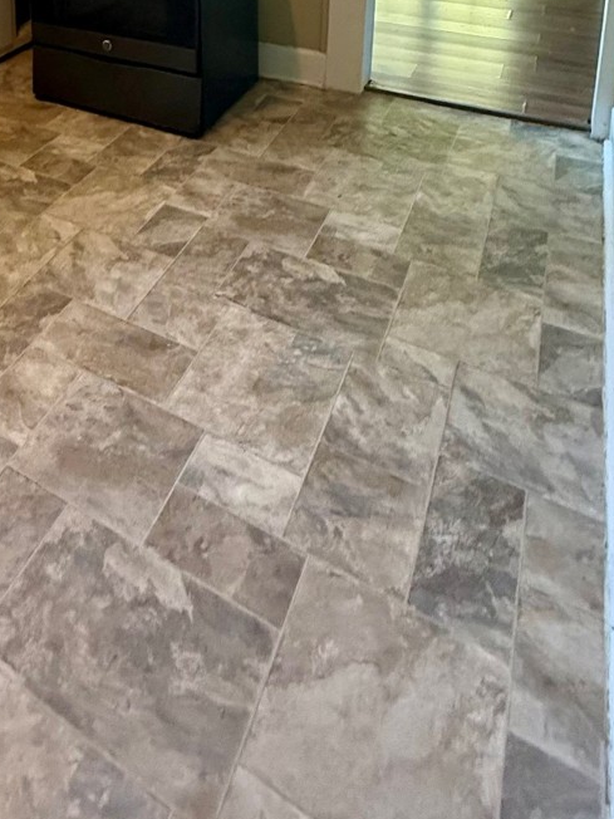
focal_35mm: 33
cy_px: -67
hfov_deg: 38.4
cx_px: 6
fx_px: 780
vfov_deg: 43.7
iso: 640
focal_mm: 2.22
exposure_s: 1/120
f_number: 2.2
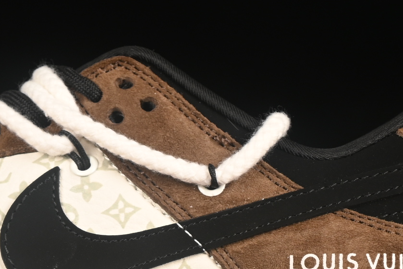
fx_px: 2787
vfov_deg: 5.5
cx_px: 38
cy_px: 141
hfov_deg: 8.2
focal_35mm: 249
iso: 160
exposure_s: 1/80
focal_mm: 50
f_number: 7.1
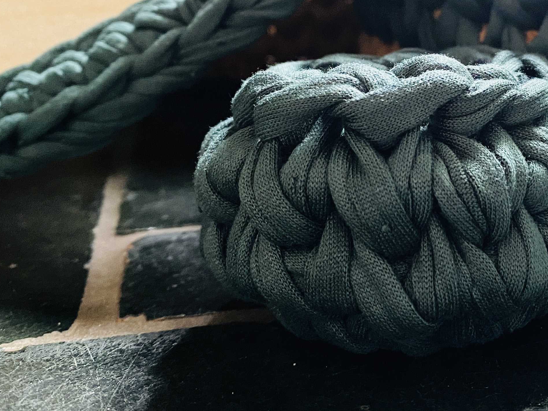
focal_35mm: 53
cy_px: 97
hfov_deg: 34.5
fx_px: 839
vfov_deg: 27.1
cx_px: 475
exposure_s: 1/30
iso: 1000
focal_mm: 4.25
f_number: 1.8
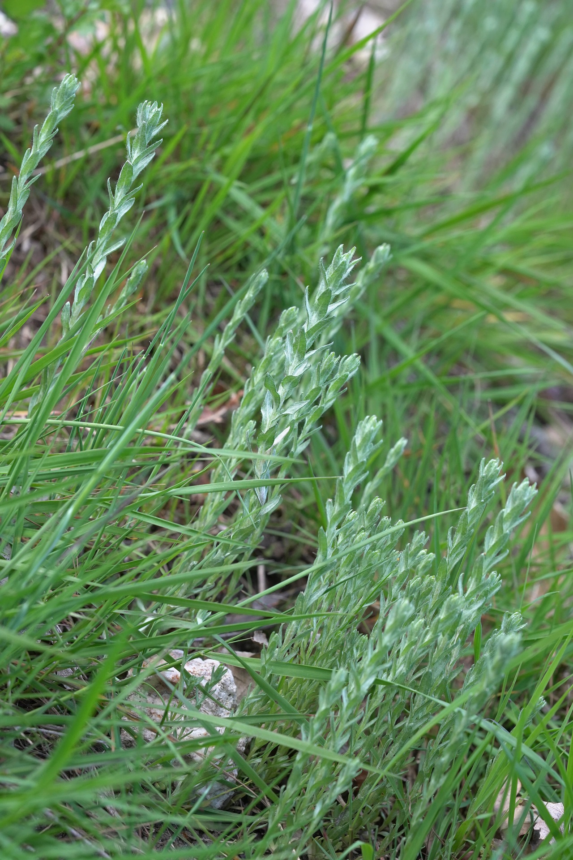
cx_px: 286
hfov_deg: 15.2
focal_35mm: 90
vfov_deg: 22.6
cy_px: 430
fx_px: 2149
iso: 2000
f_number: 9
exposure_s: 1/320
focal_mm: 90
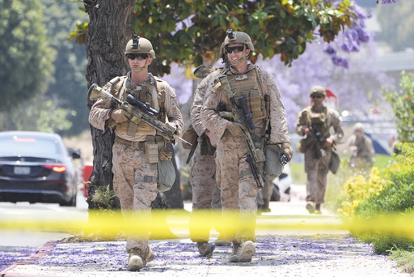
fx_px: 4050
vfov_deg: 3.9
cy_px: 138
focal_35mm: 352
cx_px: 207
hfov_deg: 5.9
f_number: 5.6
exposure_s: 1/3200
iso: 1600
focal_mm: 235
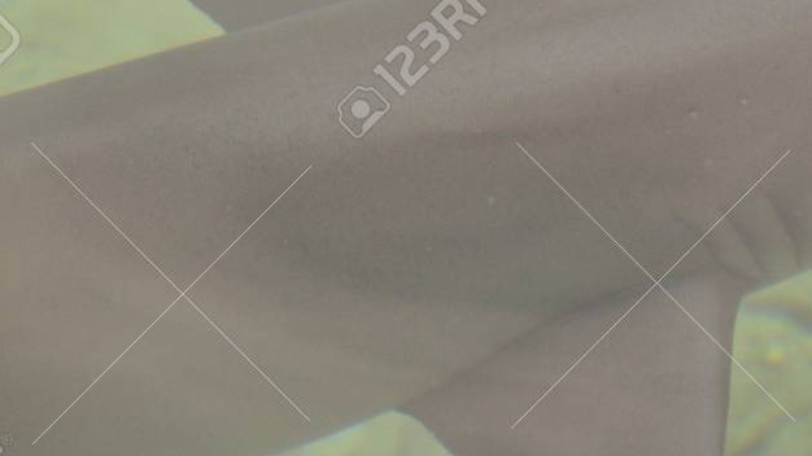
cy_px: 1
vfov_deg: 2.0
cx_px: 655
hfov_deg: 3.5
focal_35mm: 619
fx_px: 13327
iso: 640
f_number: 5.6
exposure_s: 1/500
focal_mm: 190
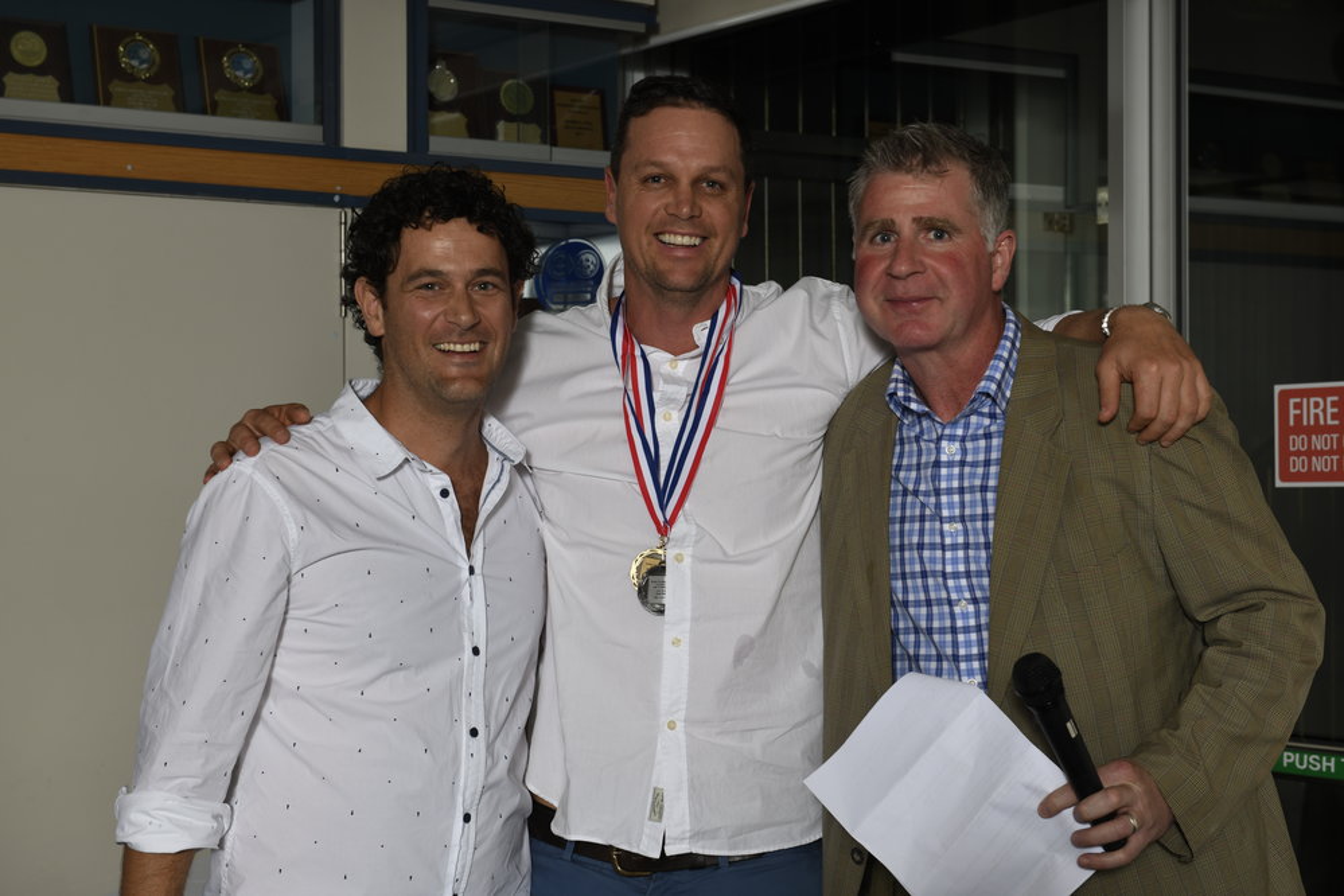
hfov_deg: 28.8
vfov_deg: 19.5
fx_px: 2613
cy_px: 448
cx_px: 672
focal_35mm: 70
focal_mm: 70
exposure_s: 1/125
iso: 320
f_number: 9
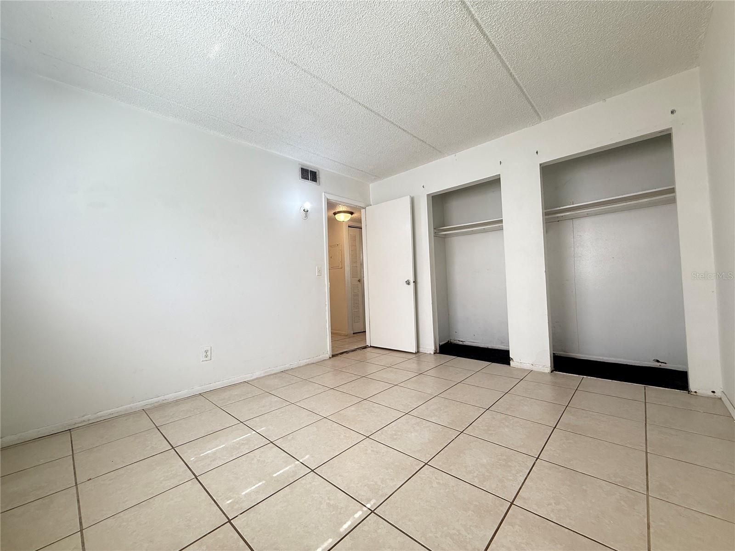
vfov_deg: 85.7
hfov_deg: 102.1
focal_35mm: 14
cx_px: 368
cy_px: 276
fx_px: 297
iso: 160
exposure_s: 1/120
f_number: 2.2
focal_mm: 2.22
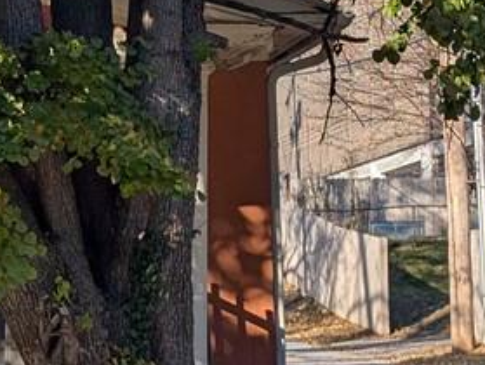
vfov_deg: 8.3
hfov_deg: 10.9
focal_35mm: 179
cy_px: 89
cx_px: 4
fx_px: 2511
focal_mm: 6.9
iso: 22
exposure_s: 1/858
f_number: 1.68
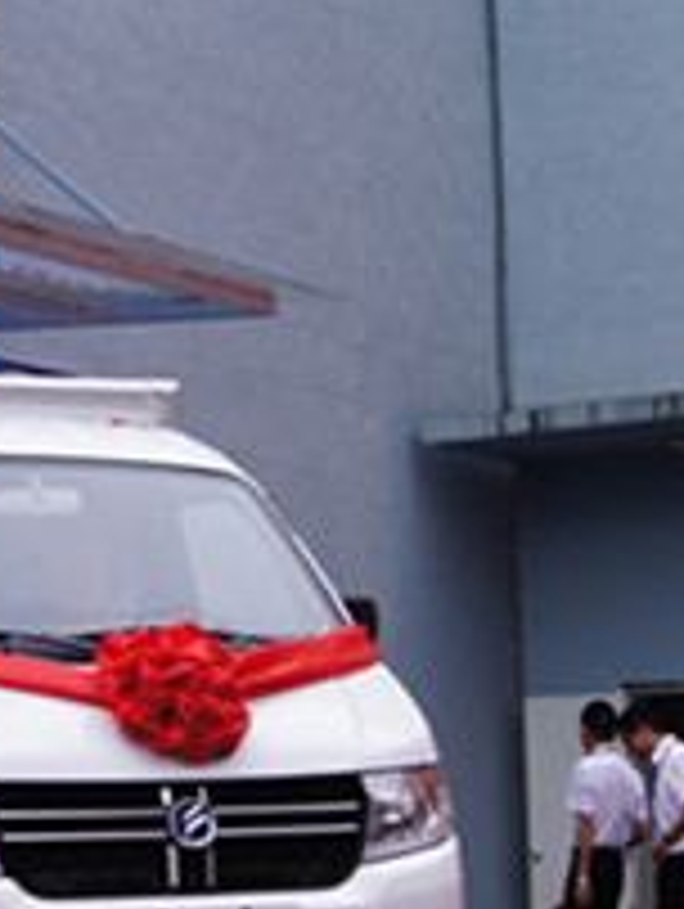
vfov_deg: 25.1
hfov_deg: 18.8
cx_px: 58
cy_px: 659
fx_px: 2024
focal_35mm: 77
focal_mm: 18
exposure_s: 1/80
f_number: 11
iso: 100
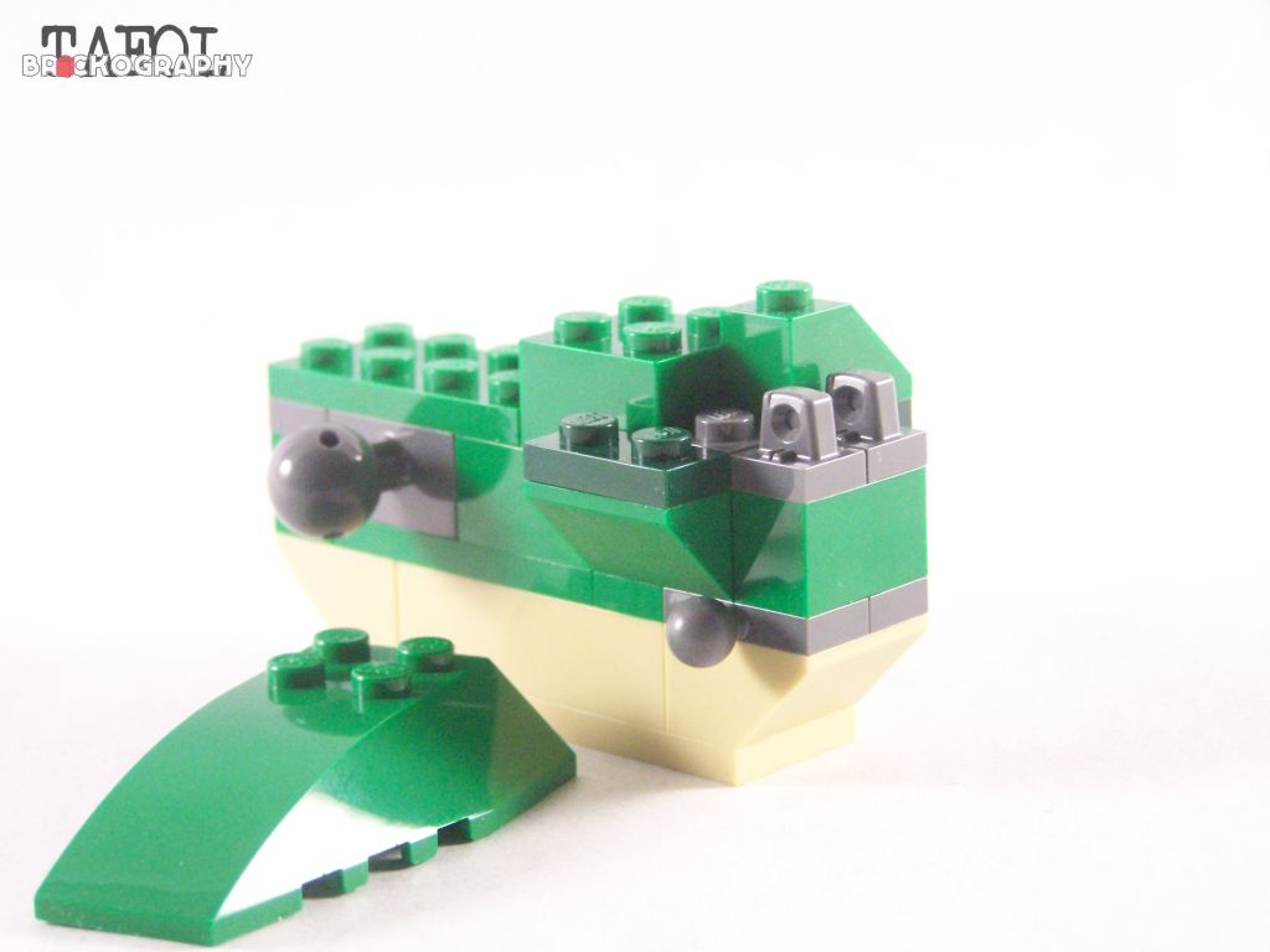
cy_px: 476
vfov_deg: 14.1
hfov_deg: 18.7
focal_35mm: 105
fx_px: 3852
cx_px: 635
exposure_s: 1/60
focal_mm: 17.5
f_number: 3.2
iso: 400
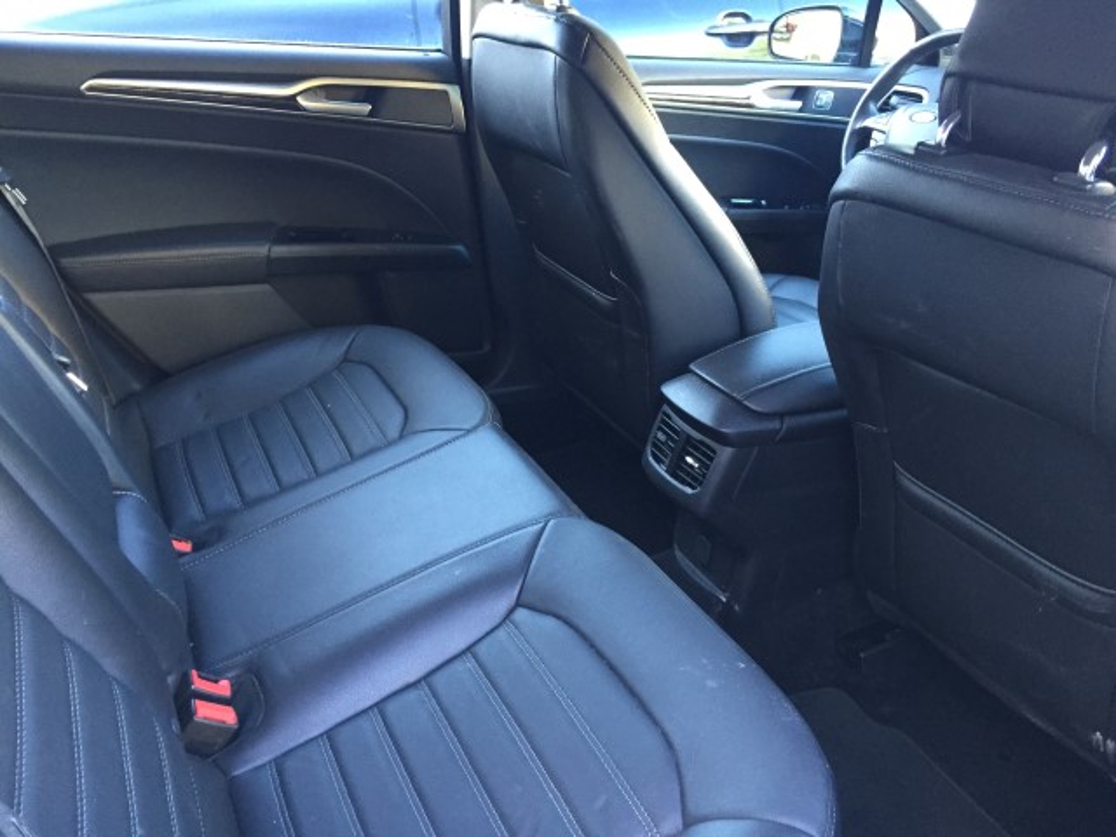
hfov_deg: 61.7
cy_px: 418
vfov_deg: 48.2
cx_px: 558
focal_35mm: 29
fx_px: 935
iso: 160
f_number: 2.2
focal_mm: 4.15
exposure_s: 1/30
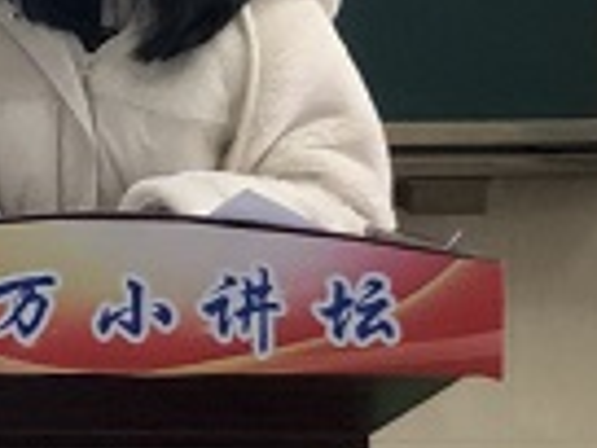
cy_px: -231
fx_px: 4484
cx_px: -724
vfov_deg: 5.7
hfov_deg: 7.2
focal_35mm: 260
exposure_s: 1/33
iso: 250
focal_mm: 6.6
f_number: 2.8
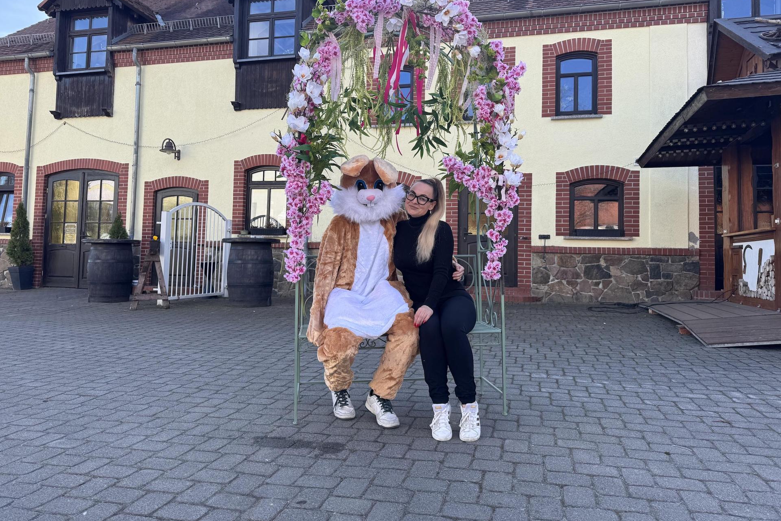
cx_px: 391
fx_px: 542
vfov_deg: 51.2
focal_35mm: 25
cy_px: 230
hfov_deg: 71.5
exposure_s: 1/1076
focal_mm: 6.76
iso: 80
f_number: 1.78
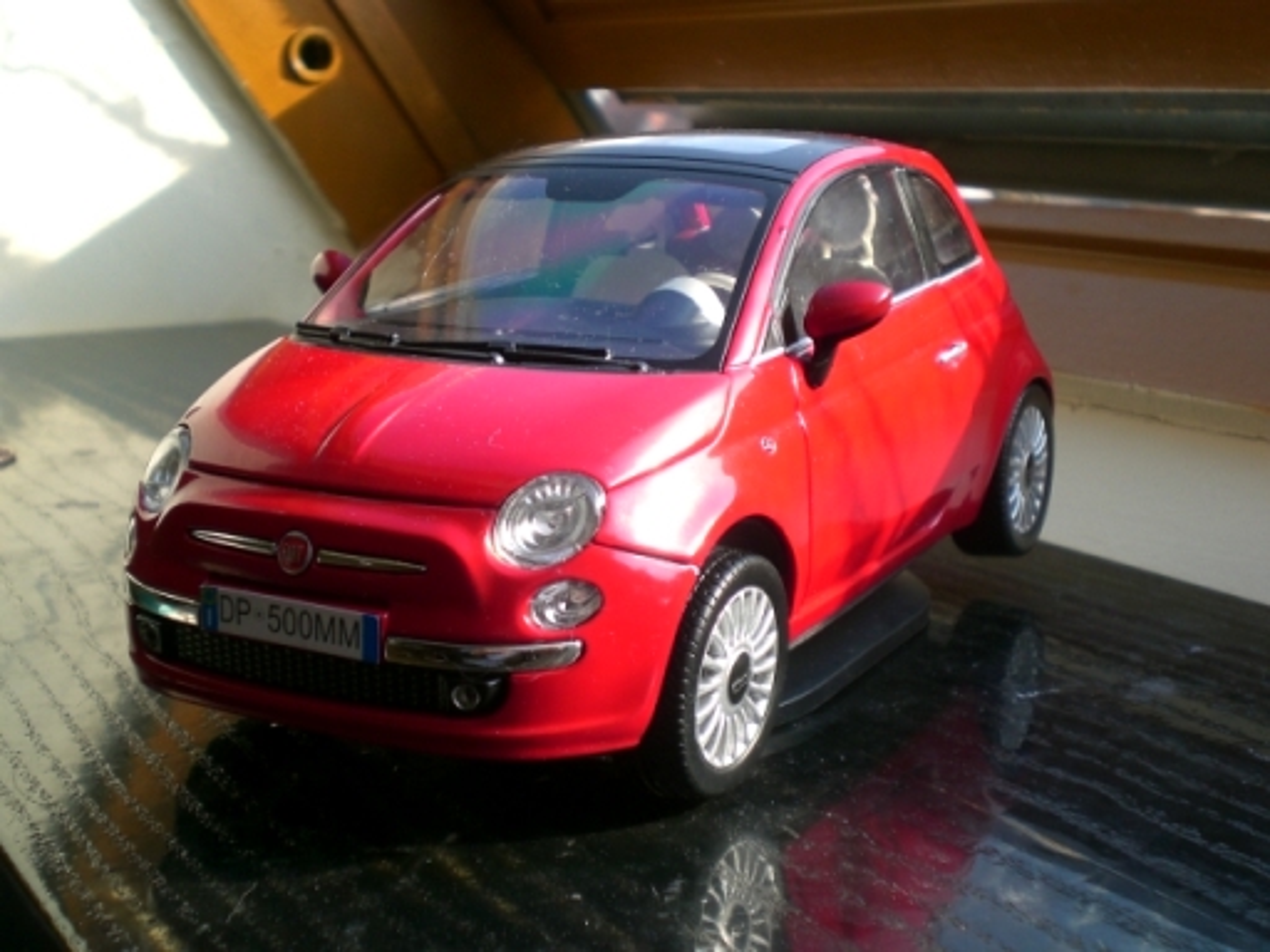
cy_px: 476
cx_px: 635
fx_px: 1871
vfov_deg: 28.6
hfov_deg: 37.5
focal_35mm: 51
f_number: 3.6
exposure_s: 1/200
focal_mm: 8.44
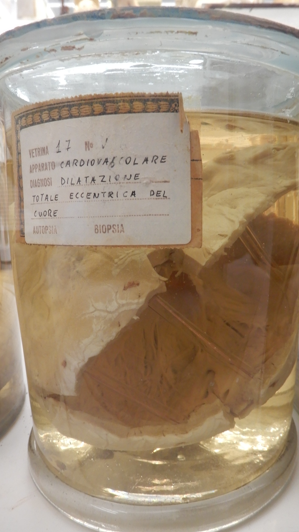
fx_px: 381
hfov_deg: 42.8
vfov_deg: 69.9
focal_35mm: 27
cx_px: 172
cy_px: 270
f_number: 3.4
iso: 280
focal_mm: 4.3
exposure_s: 1/30
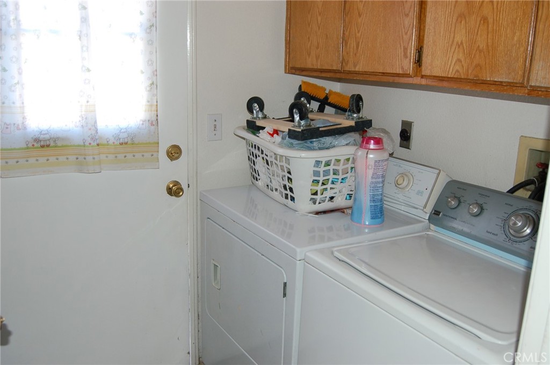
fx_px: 503
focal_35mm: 33
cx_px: 275
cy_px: 182
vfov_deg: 39.8
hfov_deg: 57.3
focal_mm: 22
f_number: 3.8
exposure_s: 1/60
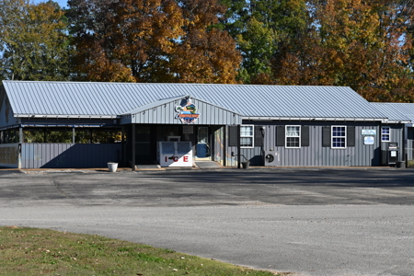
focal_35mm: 105
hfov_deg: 19.5
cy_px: 138
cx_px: 207
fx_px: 1207
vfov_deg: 13.0
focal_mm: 70
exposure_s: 1/400
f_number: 7.1
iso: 100
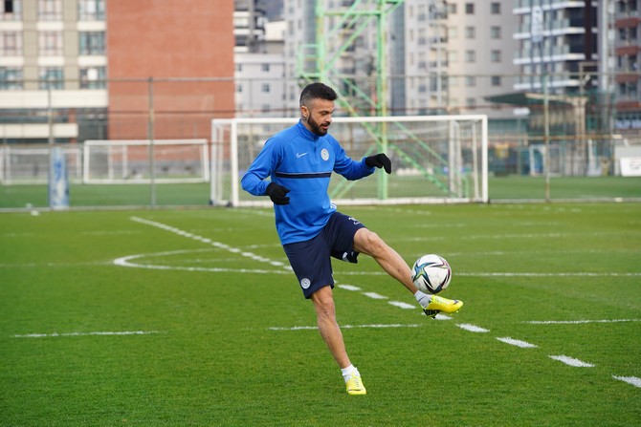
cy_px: 214
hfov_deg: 11.3
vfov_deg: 7.5
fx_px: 3241
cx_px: 320
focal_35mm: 182
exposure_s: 1/500
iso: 1000
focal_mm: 182
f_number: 5.6
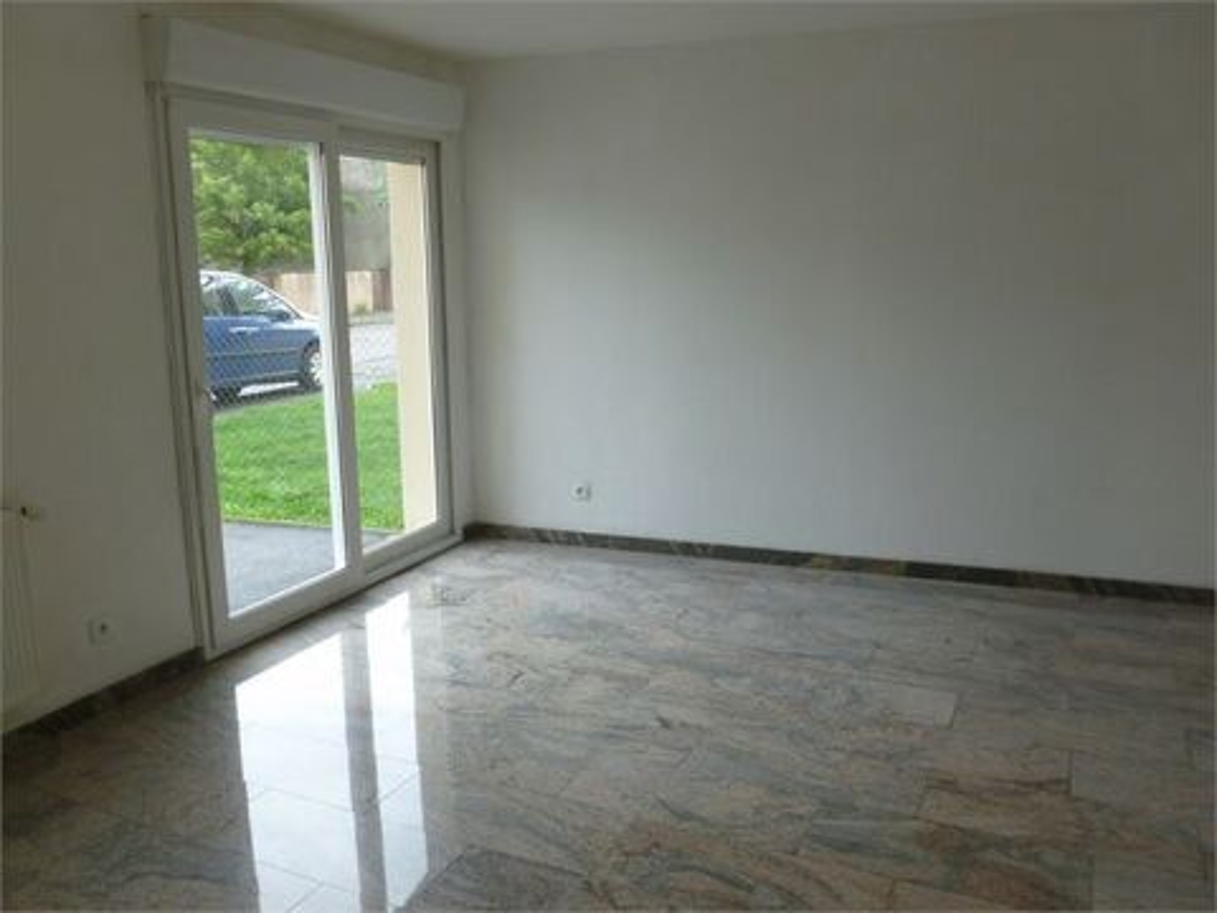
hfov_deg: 63.4
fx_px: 984
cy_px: 456
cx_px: 608
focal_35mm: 28
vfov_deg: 49.7
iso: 125
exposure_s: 1/60
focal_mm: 5
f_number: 3.3
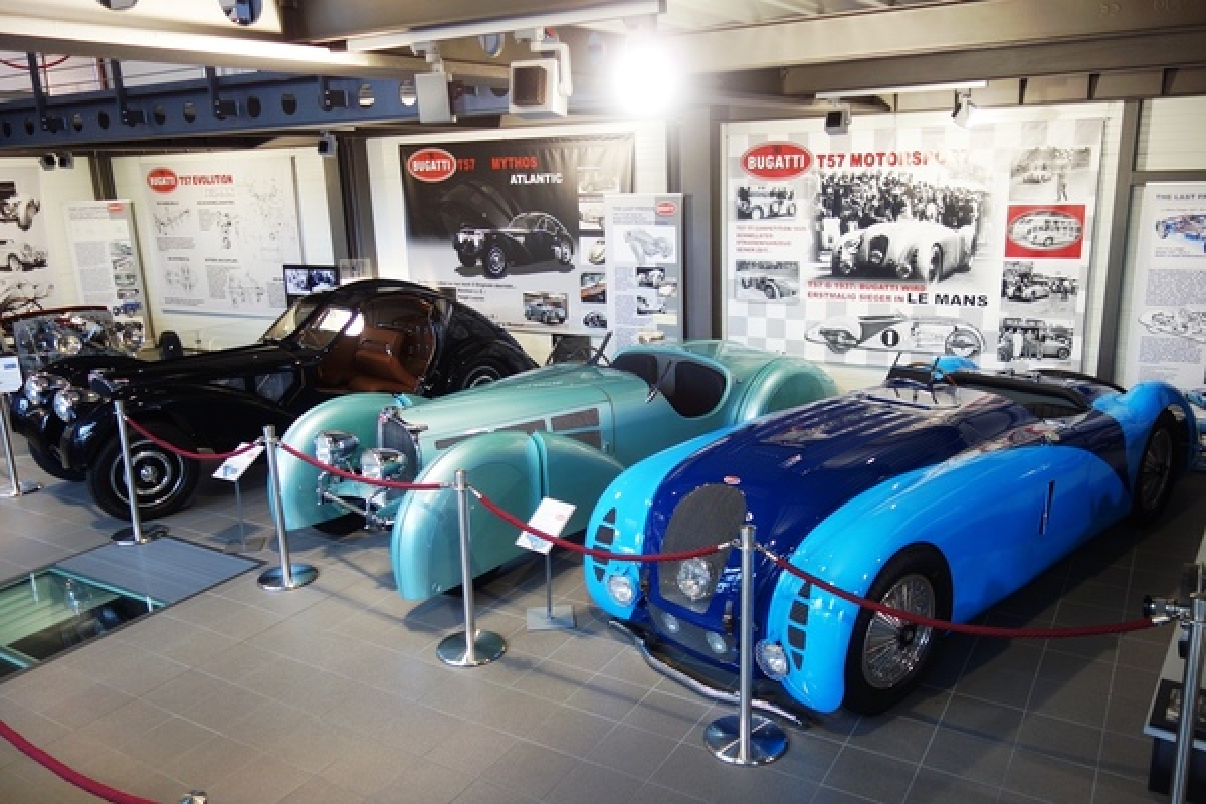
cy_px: 402
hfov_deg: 65.5
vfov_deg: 46.4
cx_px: 603
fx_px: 938
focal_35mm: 28
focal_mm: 10.4
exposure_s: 1/30
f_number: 1.8
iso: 125
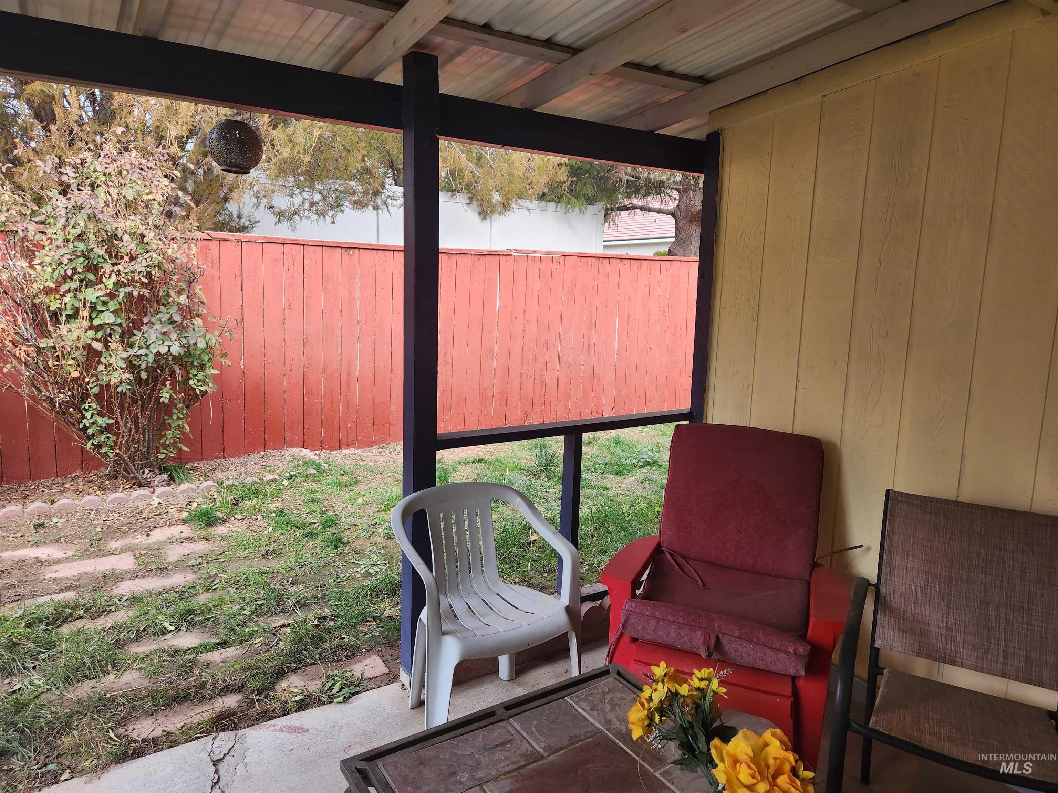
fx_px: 703
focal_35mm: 23
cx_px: 529
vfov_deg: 58.9
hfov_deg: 73.9
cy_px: 396
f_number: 1.8
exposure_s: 1/180
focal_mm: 5.4
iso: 100
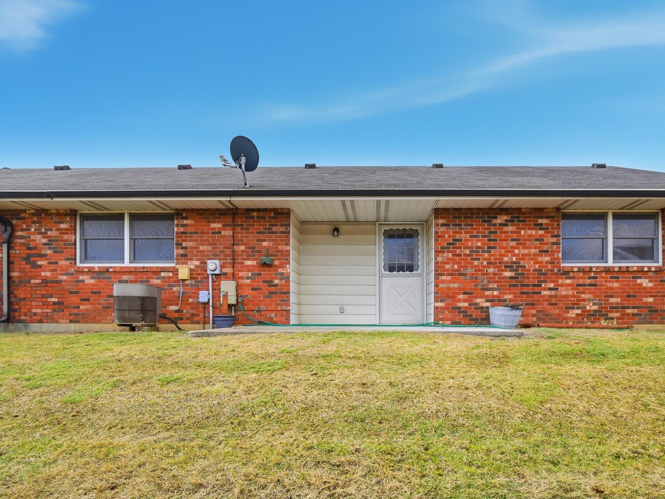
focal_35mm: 20
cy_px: 245
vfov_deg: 65.9
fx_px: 384
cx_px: 377
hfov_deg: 81.3
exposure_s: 1/4000
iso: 100
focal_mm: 12
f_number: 4
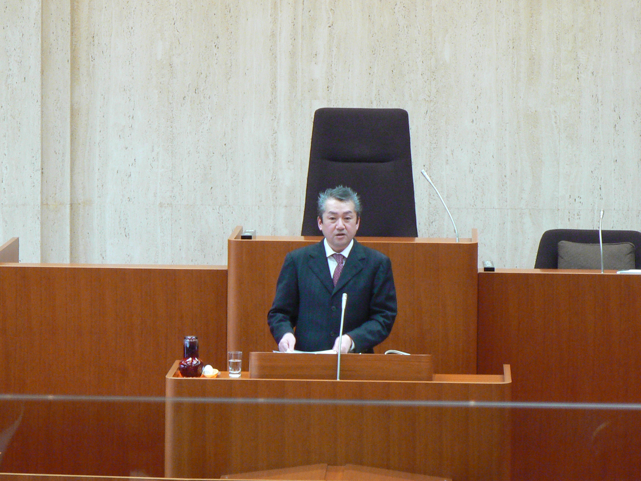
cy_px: 240
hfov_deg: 9.9
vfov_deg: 7.4
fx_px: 3703
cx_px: 320
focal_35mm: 200
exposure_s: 1/8
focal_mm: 27.4
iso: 200
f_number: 3.3
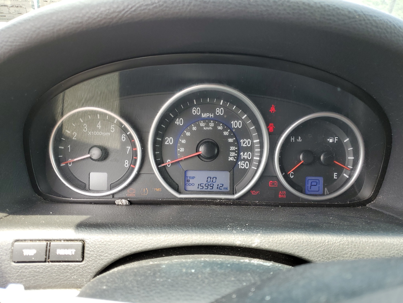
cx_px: 202
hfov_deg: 67.3
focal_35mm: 26
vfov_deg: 53.1
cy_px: 152
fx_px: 303
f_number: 1.5
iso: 50
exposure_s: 1/189
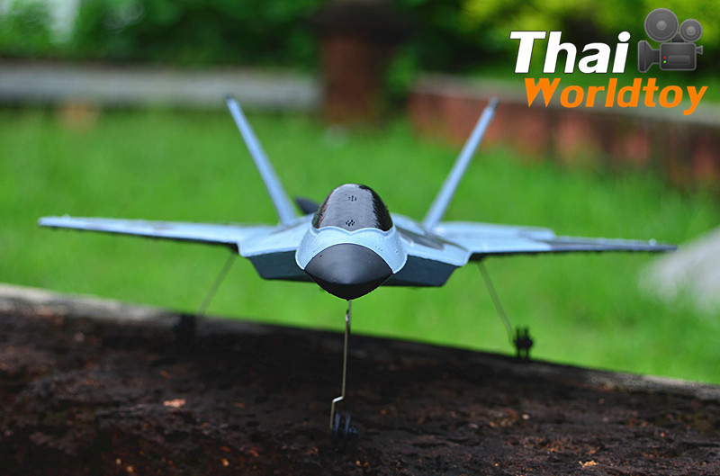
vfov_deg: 14.6
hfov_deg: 22.0
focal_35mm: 93
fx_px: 1855
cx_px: 360
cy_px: 238
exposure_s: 1/50
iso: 100
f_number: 5
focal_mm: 62
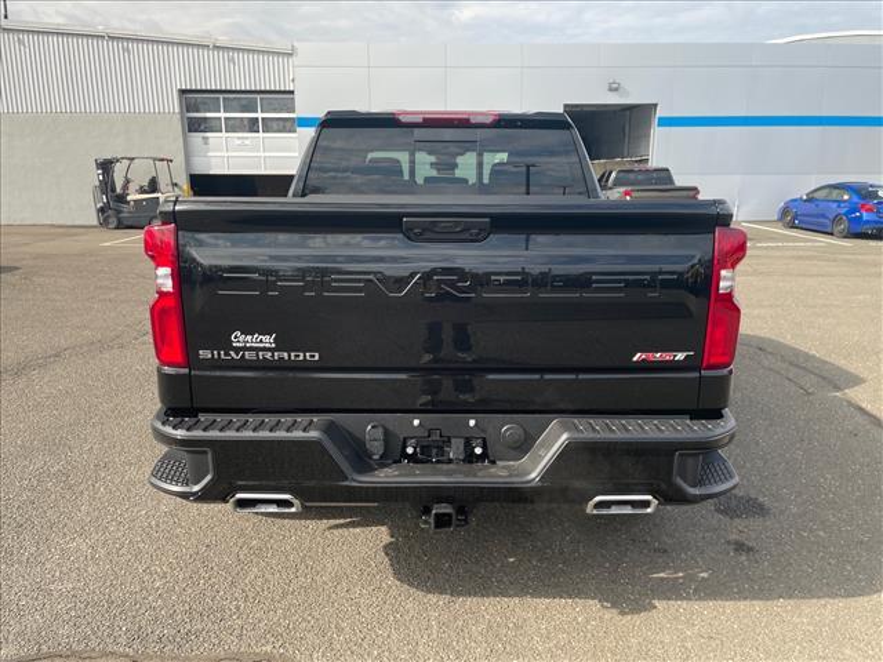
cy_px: 331
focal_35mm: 26
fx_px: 663
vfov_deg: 53.1
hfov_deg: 67.3
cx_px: 442
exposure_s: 1/754
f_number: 1.6
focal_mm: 4.2
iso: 32
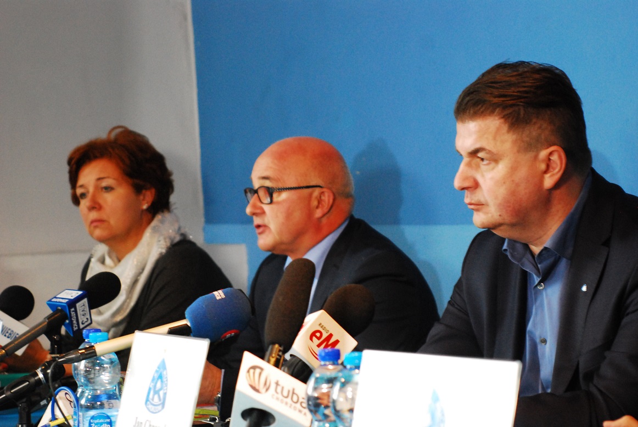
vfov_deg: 13.1
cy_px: 214
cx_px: 319
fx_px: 1863
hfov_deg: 19.4
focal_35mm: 105
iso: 1600
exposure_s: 1/25
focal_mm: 70
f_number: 4
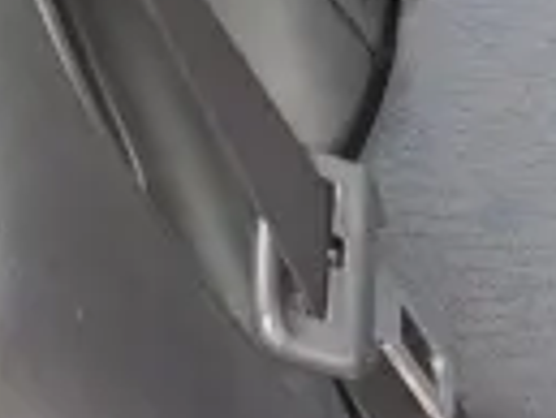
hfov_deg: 14.2
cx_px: 1142
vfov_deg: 12.1
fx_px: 1833
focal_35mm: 114
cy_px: -310
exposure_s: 1/100
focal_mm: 5.54
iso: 160
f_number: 1.8
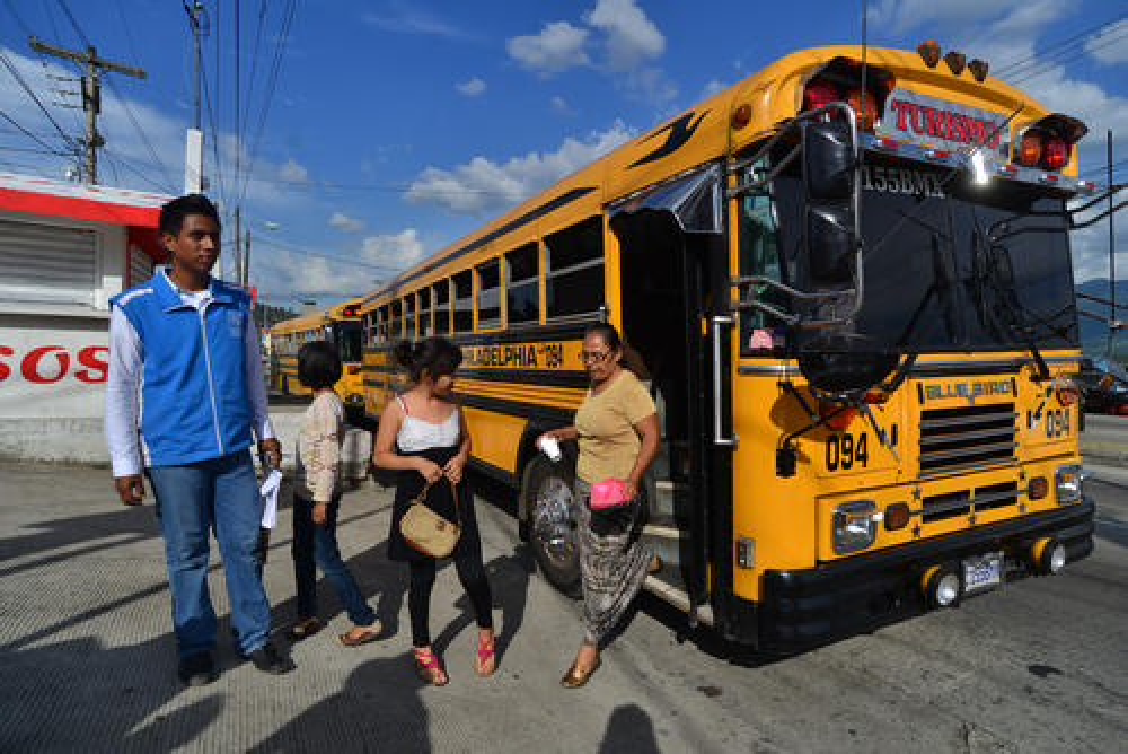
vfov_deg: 62.0
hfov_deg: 83.9
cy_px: 377
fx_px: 627
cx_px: 564
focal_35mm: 20
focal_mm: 20
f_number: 5
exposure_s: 1/1000
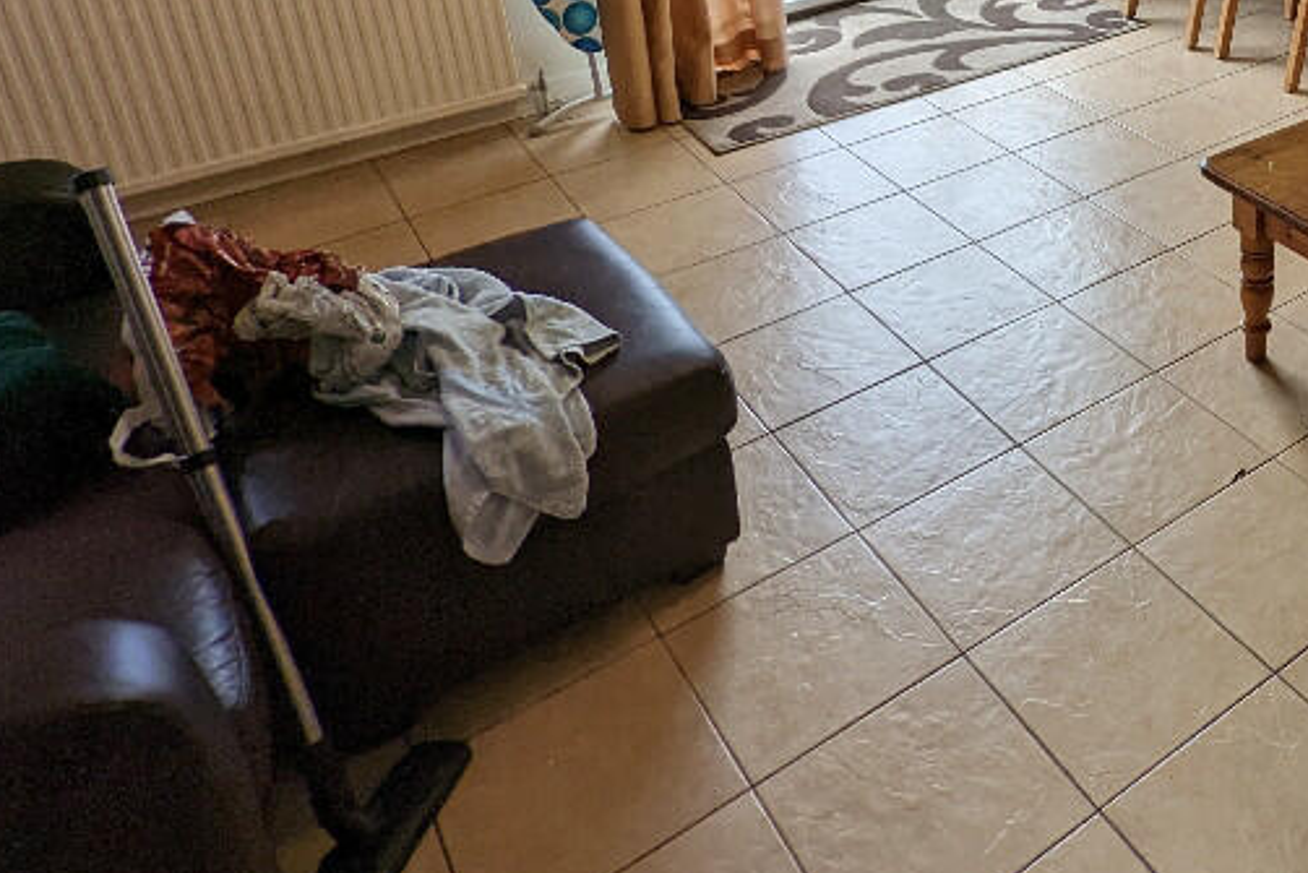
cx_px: 1173
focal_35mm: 34
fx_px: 1236
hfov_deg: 49.8
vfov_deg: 35.5
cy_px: 20
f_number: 2.2
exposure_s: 1/33.3
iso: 43
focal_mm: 2.35
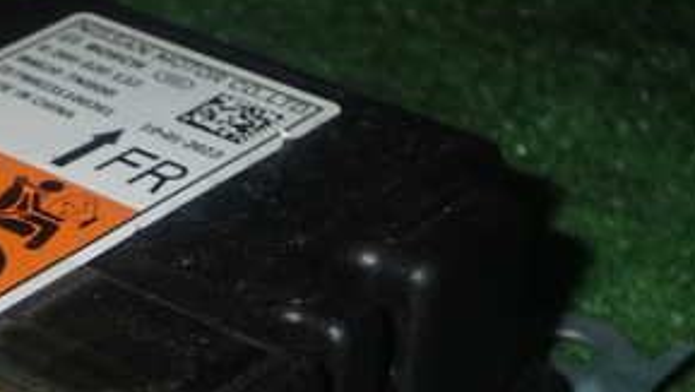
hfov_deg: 18.7
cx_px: 84
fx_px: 2084
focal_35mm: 113
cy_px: 474
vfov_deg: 10.6
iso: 500
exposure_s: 1/50
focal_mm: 9.01
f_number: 9
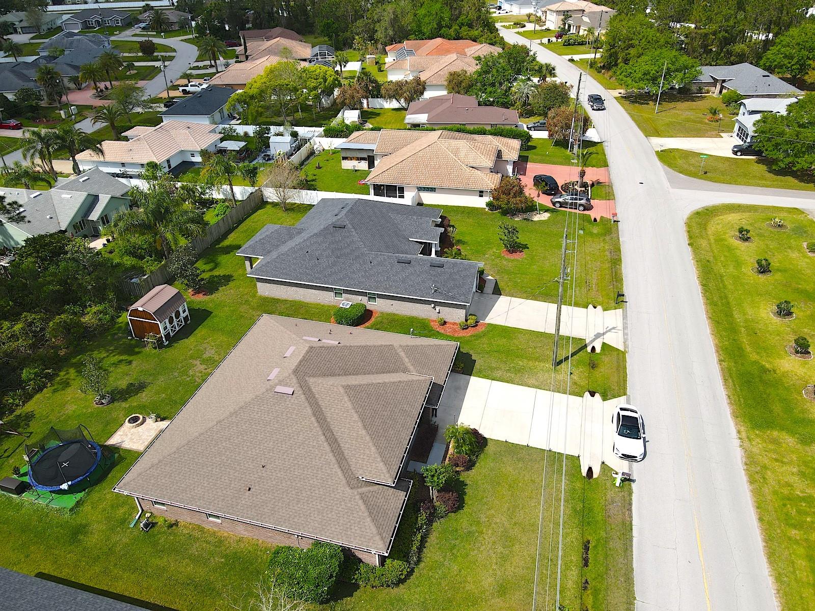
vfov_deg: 56.8
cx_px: 408
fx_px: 565
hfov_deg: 71.6
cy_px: 306
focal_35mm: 24
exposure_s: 1/800
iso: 100
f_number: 2.8
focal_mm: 4.5
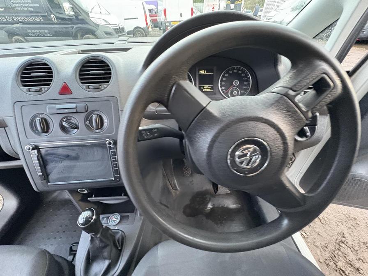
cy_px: 138
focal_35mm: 14
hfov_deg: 102.1
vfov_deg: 85.7
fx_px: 149
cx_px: 184
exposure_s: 1/60
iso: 800
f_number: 2.2
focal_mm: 2.22
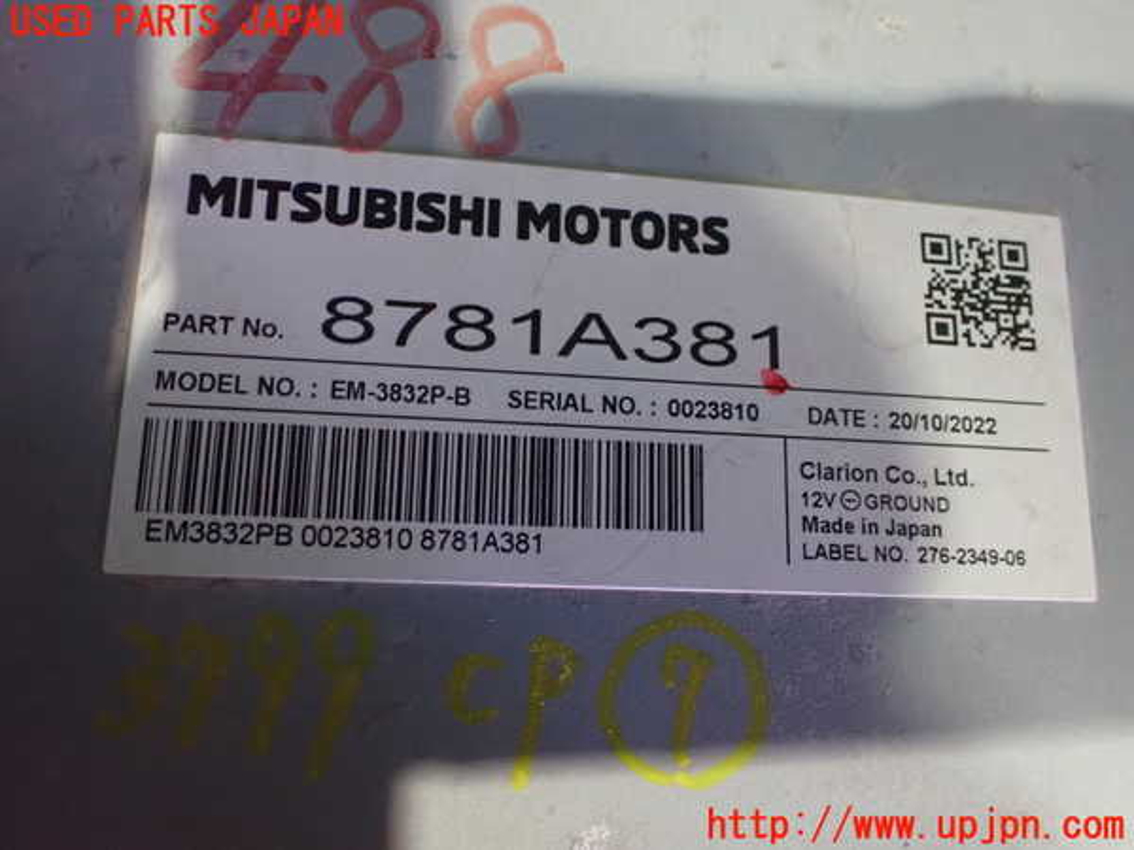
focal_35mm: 30
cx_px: 567
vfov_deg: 46.8
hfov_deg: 60.0
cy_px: 425
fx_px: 983
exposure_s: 1/30
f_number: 2.3
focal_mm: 5.4
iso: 1600
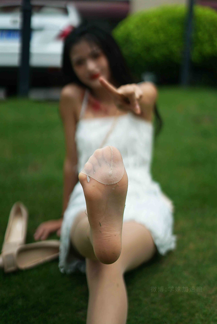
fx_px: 451
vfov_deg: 39.6
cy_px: 162
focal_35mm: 50
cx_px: 108
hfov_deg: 27.0
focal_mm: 50
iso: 250
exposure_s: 1/6400
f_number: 1.8
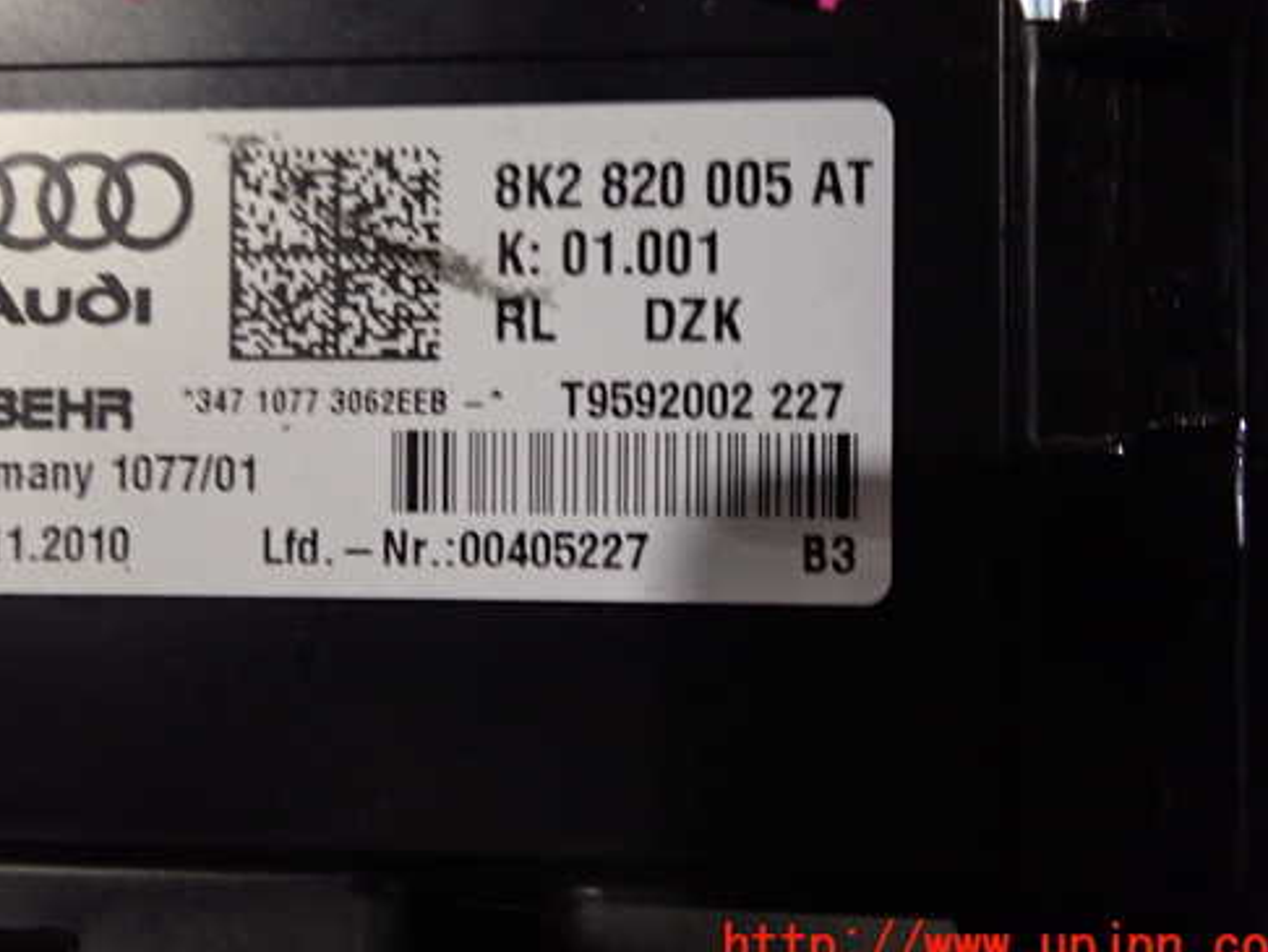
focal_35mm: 37
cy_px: 394
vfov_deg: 38.6
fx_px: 1356
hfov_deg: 49.9
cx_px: 530
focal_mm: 5.4
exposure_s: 1/30
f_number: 2.3
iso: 640
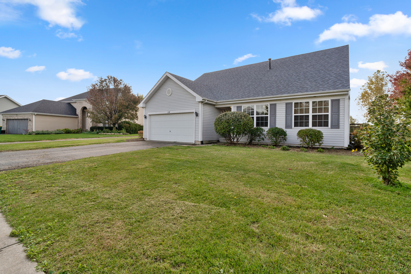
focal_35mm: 16
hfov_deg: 96.7
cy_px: 137
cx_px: 206
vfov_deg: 73.7
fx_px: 183
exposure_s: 1/800
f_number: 5.6
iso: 200
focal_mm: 16
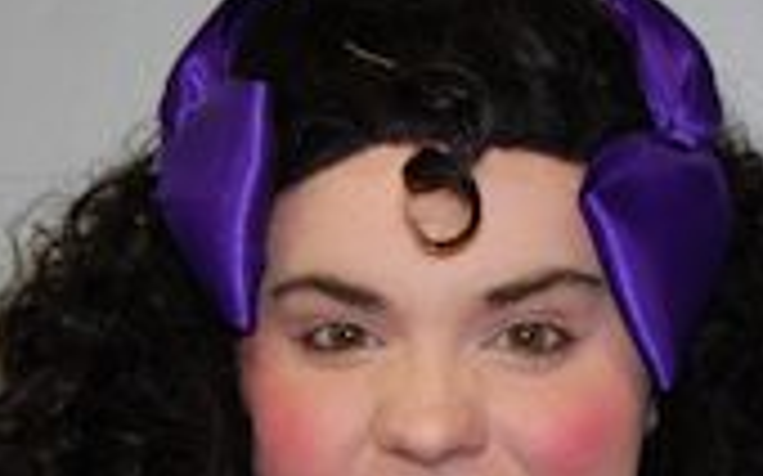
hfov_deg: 18.3
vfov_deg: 11.5
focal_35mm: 113
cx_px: 606
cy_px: 433
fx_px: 2348
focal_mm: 28
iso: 400
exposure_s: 1/60
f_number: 4.2
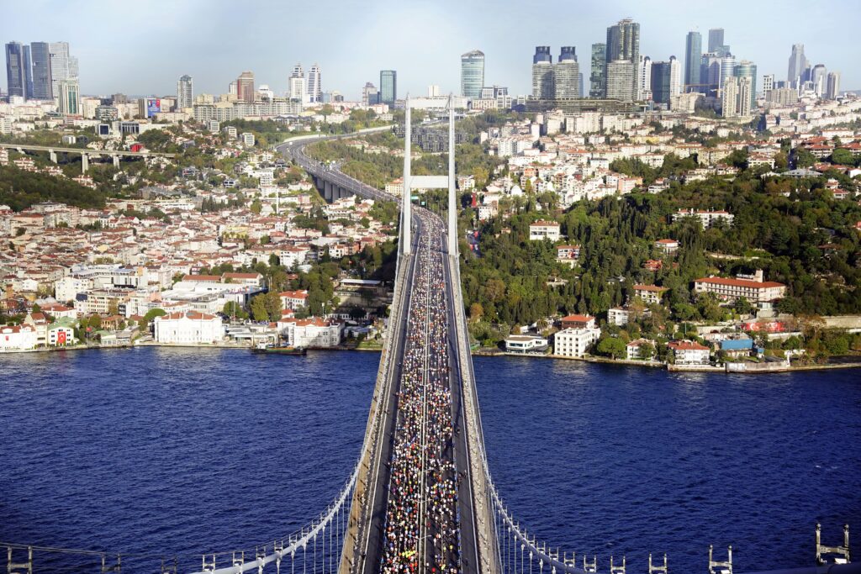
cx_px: 430
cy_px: 287
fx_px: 1674
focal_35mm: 70
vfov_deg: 19.5
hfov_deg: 28.8
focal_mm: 70
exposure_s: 1/1000
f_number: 6.3
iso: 500
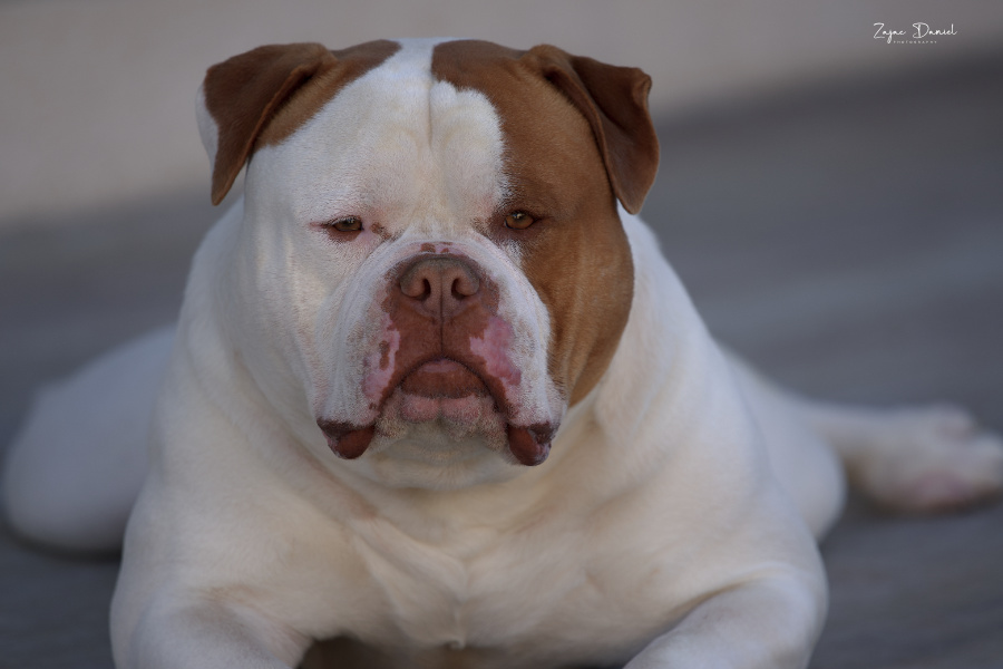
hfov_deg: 6.9
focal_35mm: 300
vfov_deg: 4.6
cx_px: 502
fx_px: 8358
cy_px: 334
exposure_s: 1/640
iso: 100
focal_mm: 200
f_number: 2.8
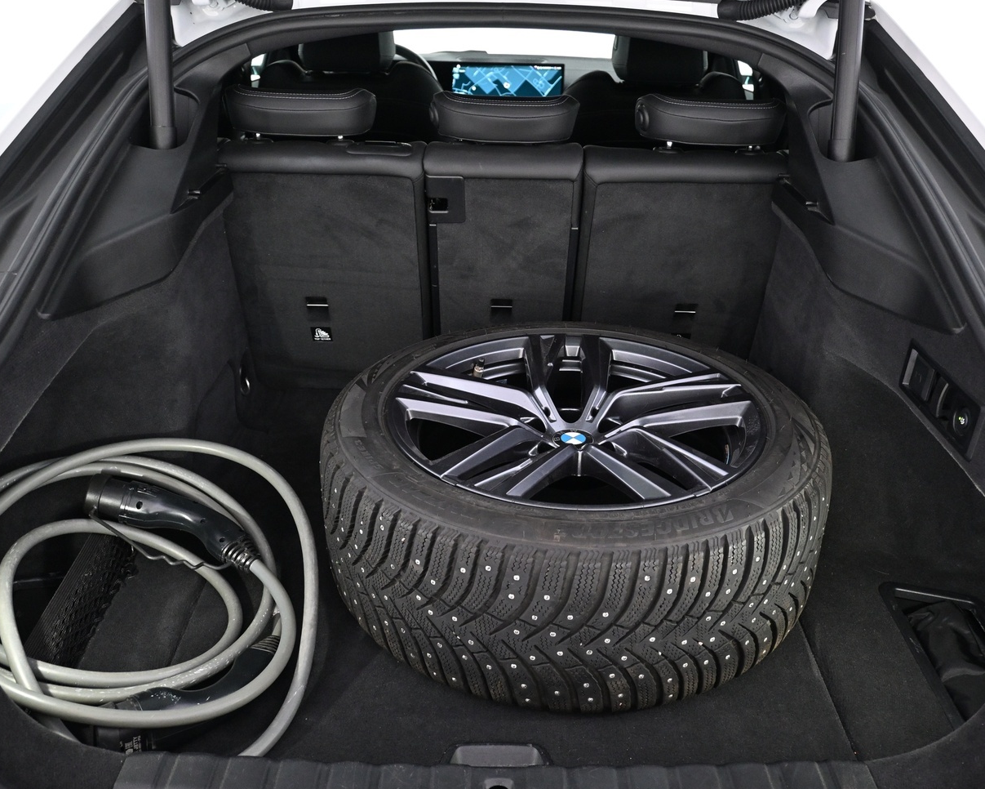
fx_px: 991
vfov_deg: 43.3
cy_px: 426
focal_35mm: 34
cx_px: 510
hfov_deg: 52.8
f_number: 3.5
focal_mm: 18
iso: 1600
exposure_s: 1/30
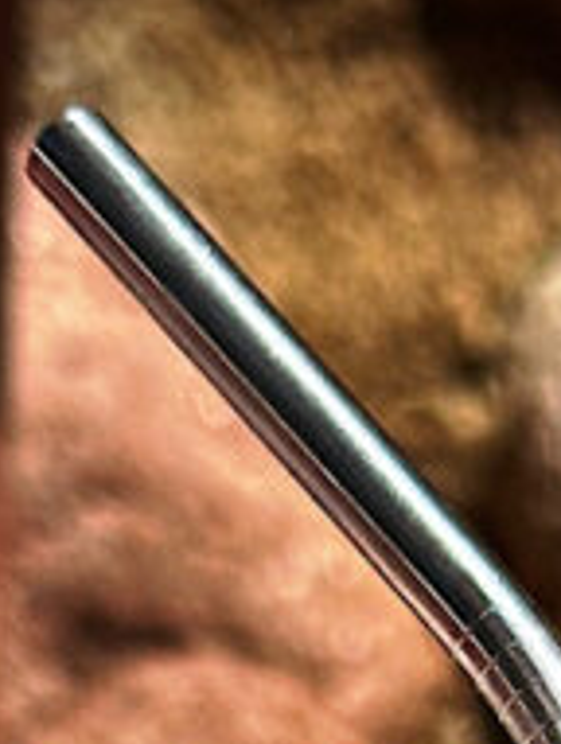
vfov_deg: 6.3
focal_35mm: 301
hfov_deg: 4.9
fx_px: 6482
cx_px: 954
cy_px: 1706
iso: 64
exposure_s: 1/9804
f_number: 1.78
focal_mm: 6.86
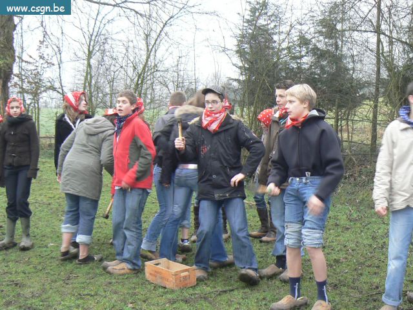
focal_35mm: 50
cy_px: 155
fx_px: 597
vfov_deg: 29.1
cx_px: 206
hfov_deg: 38.2
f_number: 2.8
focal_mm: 6.2
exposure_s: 1/30
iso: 100
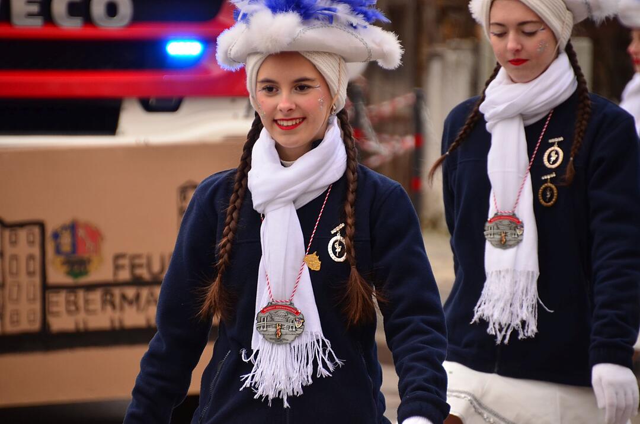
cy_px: 212
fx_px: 7187
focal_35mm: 405
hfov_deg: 5.1
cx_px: 320
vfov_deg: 3.4
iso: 400
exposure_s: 1/400
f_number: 6.3
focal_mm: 270
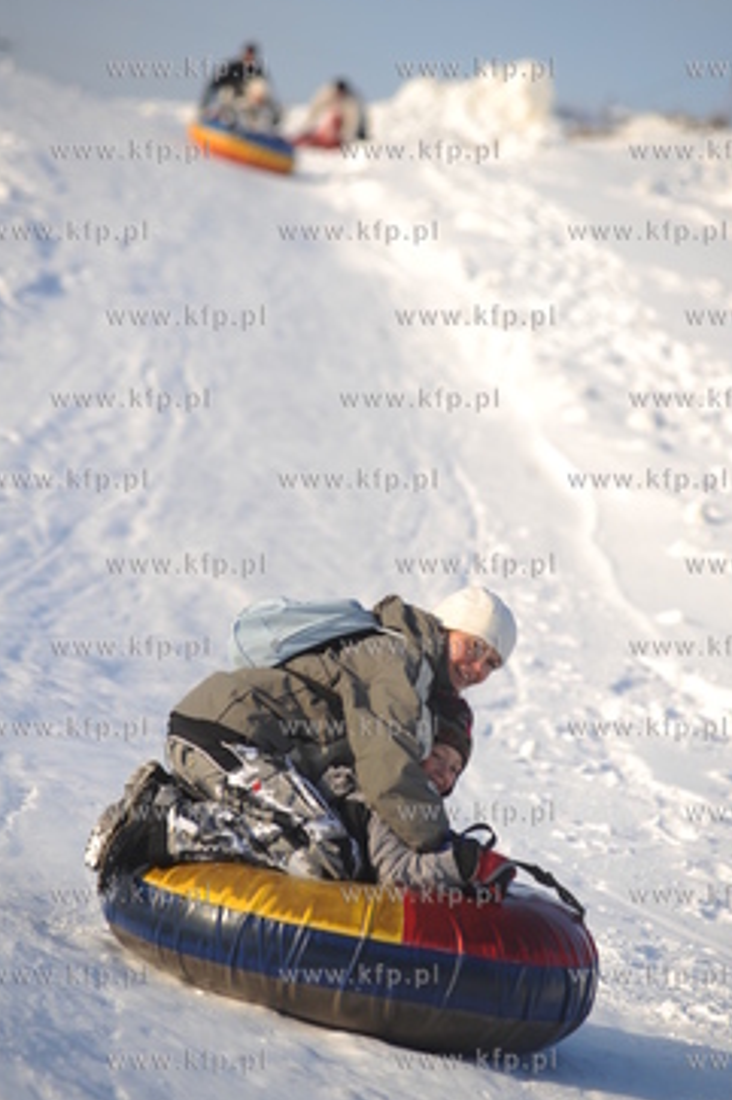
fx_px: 6746
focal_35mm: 221
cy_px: 559
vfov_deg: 9.3
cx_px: 380
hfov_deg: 6.2
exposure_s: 1/640
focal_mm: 200
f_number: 5
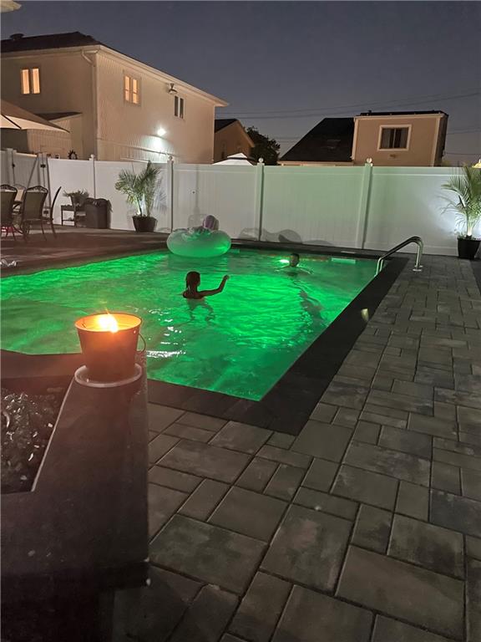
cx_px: 240
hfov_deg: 53.1
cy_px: 321
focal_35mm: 26
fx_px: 482
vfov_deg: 67.3
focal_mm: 4.2
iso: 1000
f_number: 1.6
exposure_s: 1/18
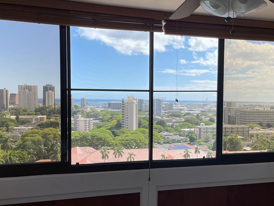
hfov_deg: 46.2
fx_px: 317
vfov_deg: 35.9
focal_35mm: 40
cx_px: 178
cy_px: 120
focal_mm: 4.2
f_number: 1.6
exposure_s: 1/1261
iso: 32
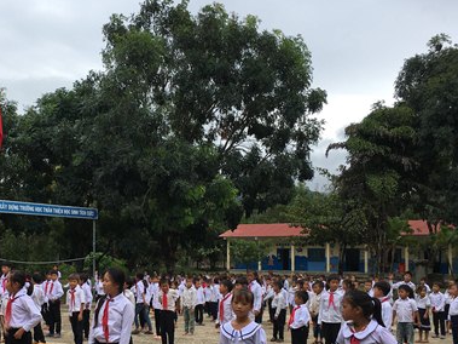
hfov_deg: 38.2
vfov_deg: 29.3
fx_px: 648
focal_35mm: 49
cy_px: 243
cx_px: 131
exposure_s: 1/986
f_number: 2.2
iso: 25
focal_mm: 4.15
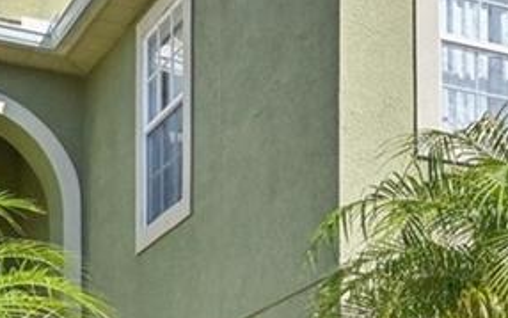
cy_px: 427
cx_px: 377
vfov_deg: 13.4
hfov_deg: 21.9
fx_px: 1300
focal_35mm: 94
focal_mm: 16.5
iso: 400
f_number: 8
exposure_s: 1/1250
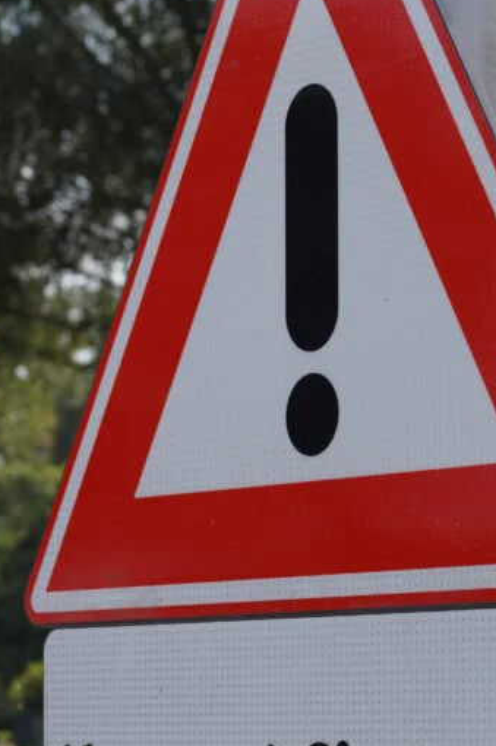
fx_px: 3021
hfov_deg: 9.4
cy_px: 450
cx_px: 351
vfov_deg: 14.1
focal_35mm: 146
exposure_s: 1/400
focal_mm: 55
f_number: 6.3
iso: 100
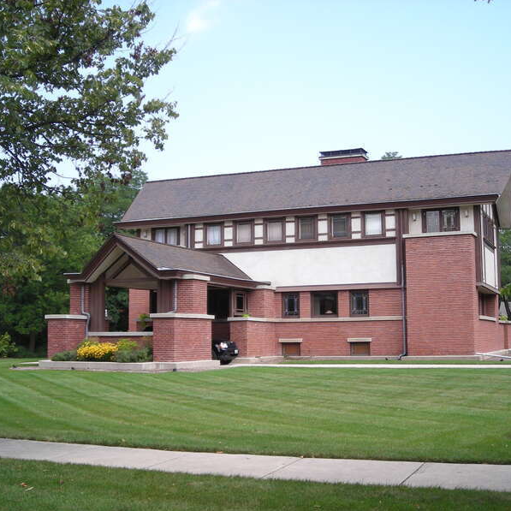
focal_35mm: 45
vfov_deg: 37.6
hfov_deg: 37.5
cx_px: 269
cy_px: 256
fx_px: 752
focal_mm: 6.3
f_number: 3.2
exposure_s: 1/251
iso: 50
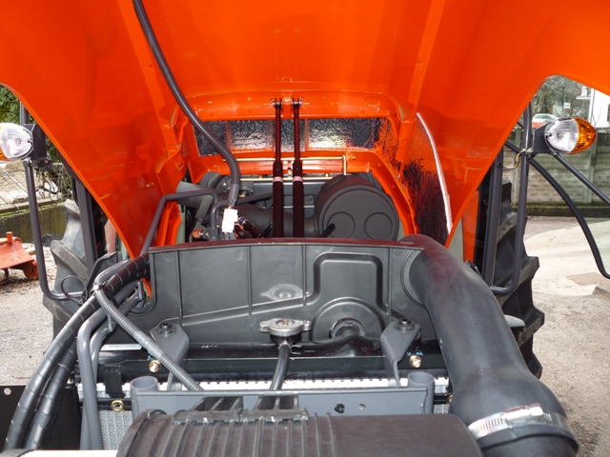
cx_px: 305
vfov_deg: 46.8
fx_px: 529
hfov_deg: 60.0
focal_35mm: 30
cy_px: 228
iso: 100
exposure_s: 1/30
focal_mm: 5.2
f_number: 3.3
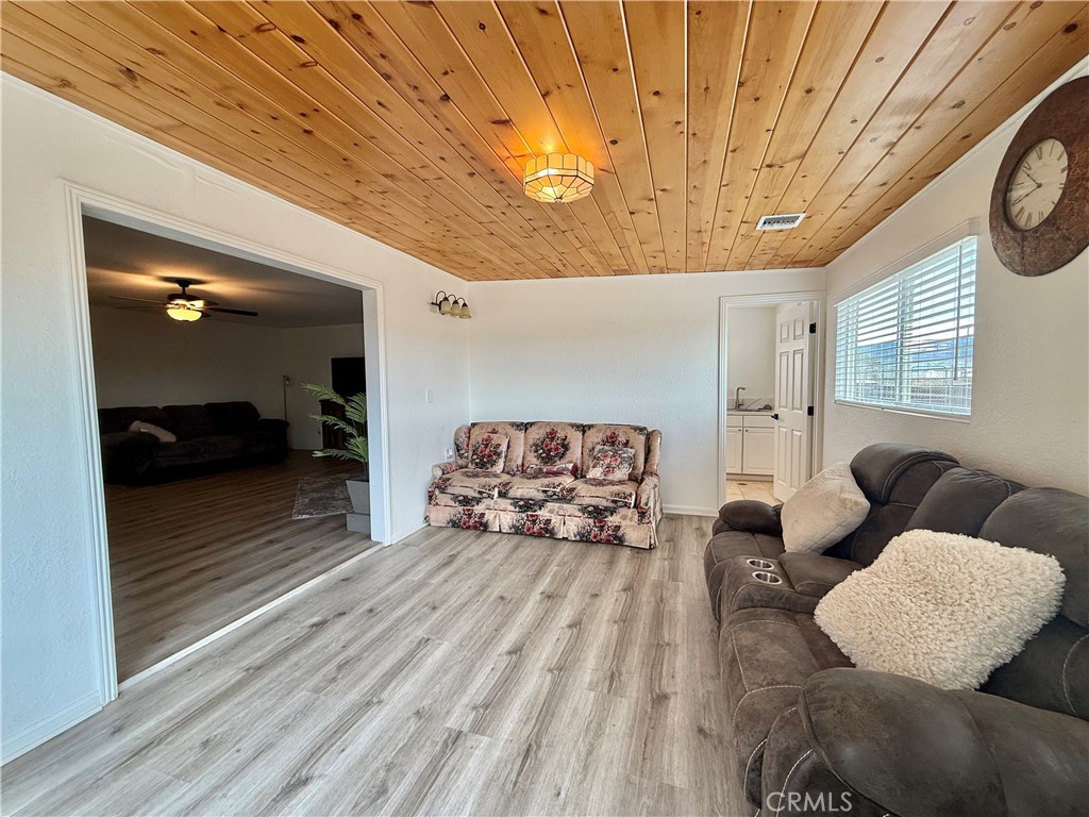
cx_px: 544
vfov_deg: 85.7
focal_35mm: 14
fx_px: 440
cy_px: 408
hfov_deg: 102.1
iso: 125
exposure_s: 1/120
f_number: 2.2
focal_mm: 2.22
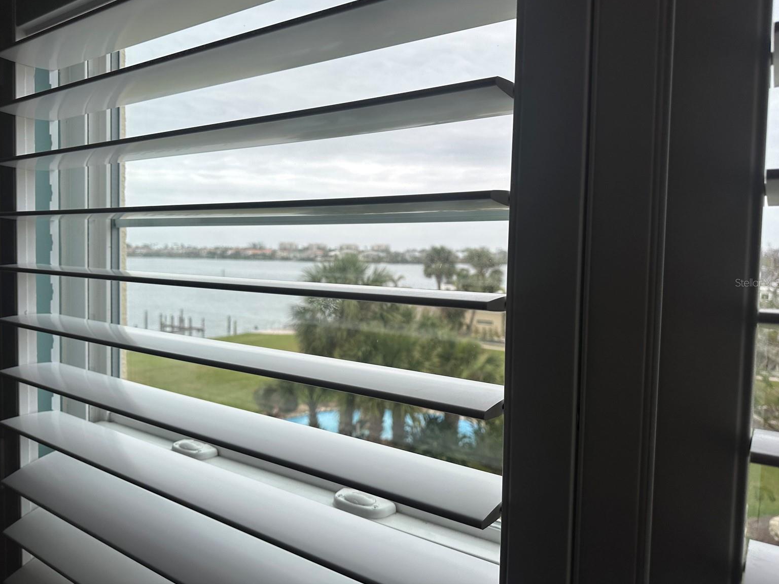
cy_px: 282
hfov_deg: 69.4
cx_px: 377
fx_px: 563
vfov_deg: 54.9
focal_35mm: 25
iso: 80
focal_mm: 6.86
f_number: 1.78
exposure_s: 1/444
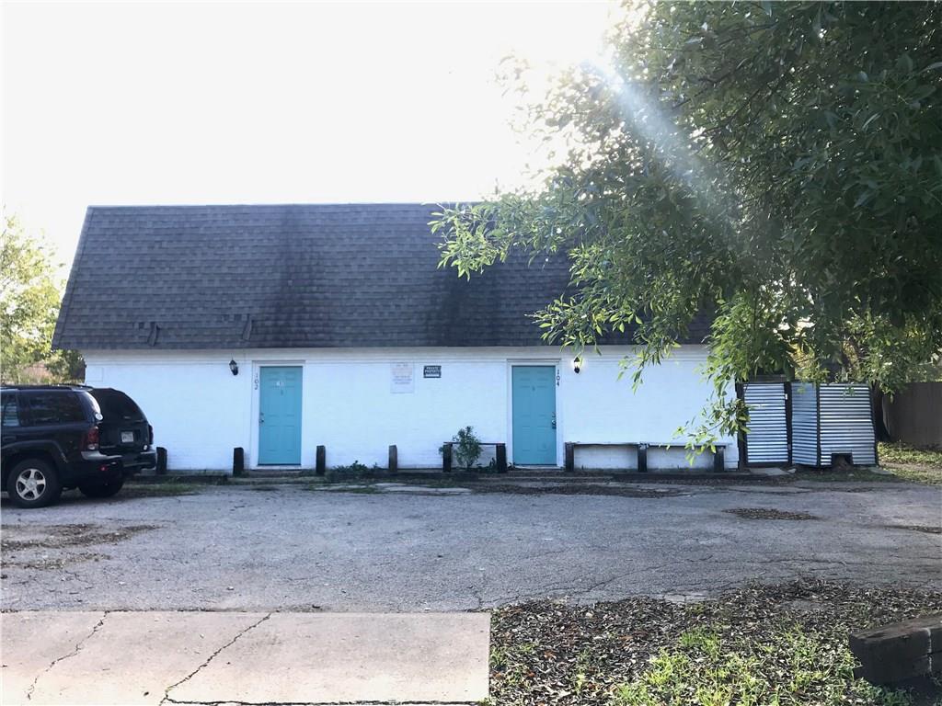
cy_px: 353
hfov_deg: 63.4
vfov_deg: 49.7
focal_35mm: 28
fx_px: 762
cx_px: 471
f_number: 1.8
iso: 20
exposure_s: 1/331
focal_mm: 3.99
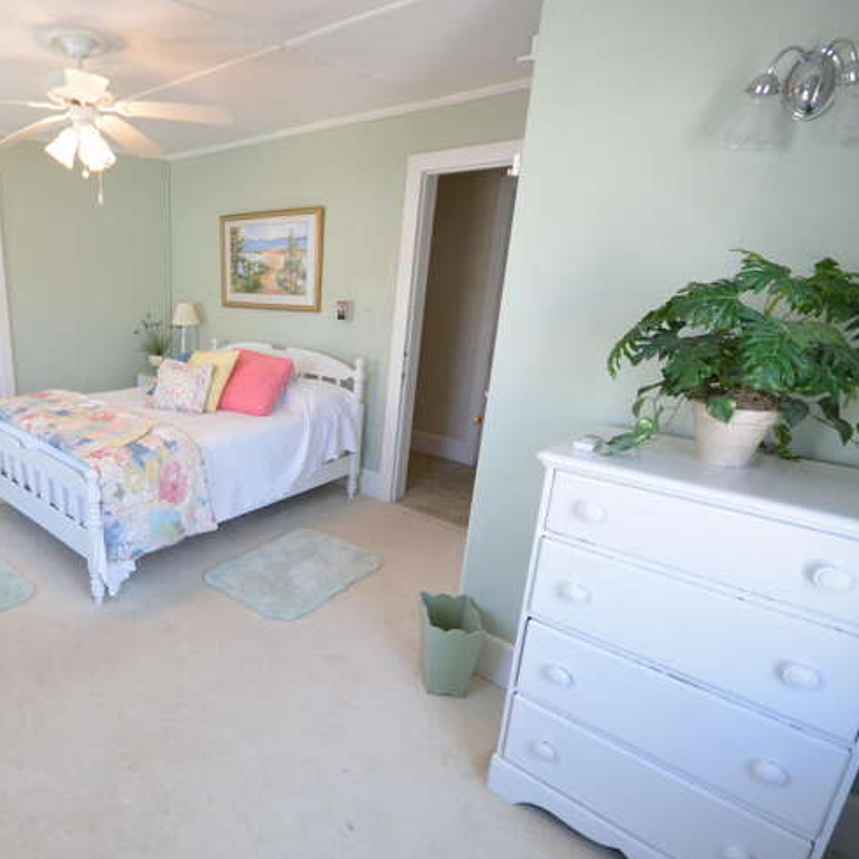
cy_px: 446
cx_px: 214
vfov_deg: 74.8
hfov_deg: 69.8
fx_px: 562
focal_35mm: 20
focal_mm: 10
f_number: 5.6
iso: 1000
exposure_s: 1/125
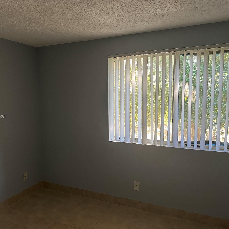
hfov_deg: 55.4
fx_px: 217
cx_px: 99
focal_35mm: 29
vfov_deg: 55.6
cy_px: 117
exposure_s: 1/60
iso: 500
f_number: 1.78
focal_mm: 6.86
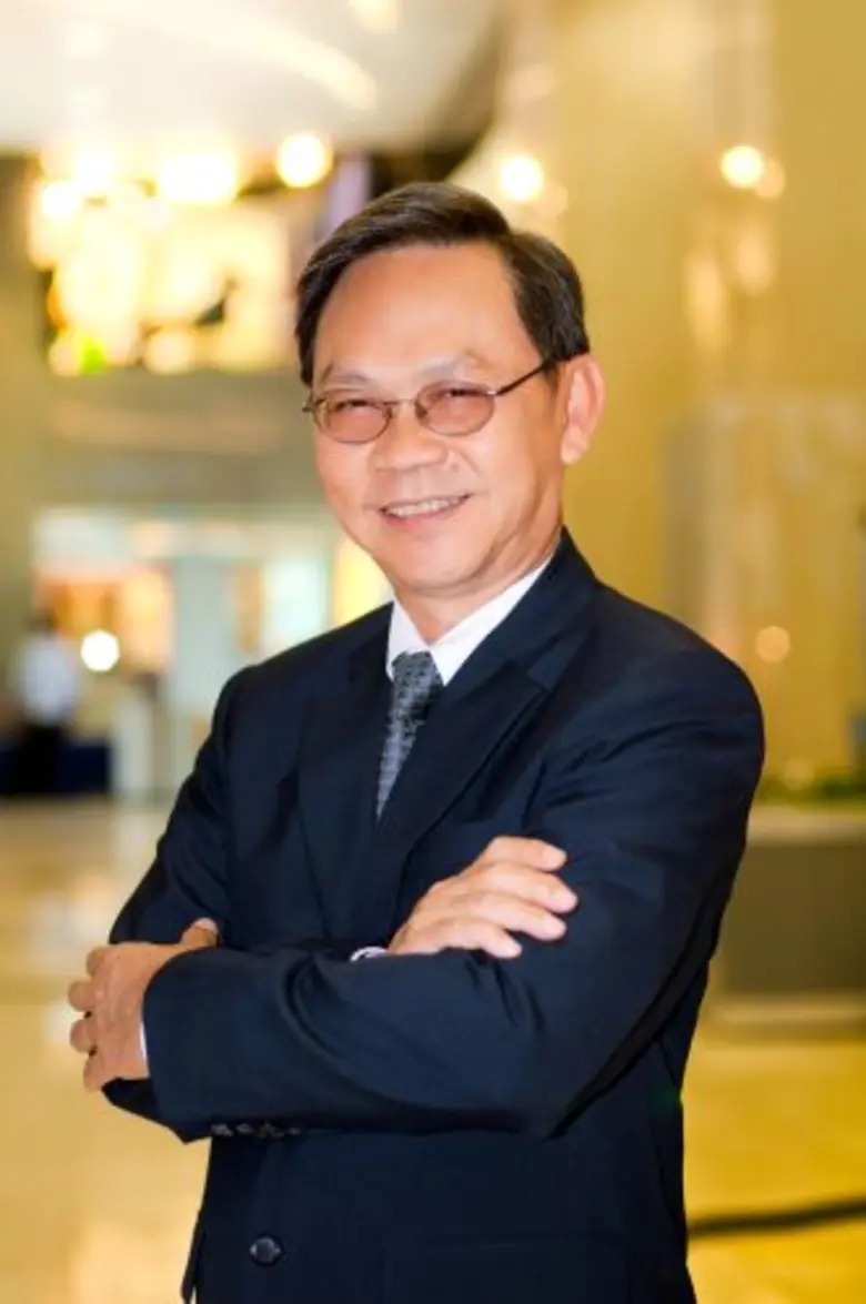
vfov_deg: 27.0
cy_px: 652
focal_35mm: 75
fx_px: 2714
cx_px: 433
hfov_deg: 18.1
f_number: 2.8
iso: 200
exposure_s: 1/125
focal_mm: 50
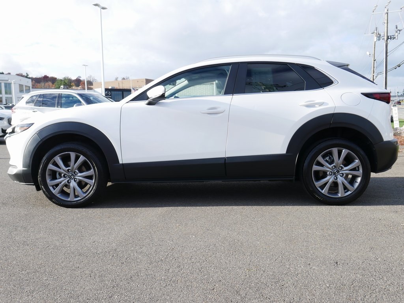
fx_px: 397
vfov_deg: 41.8
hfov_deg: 53.9
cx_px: 202
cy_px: 152
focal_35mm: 34
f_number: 5.6
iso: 200
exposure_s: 1/250
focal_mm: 17
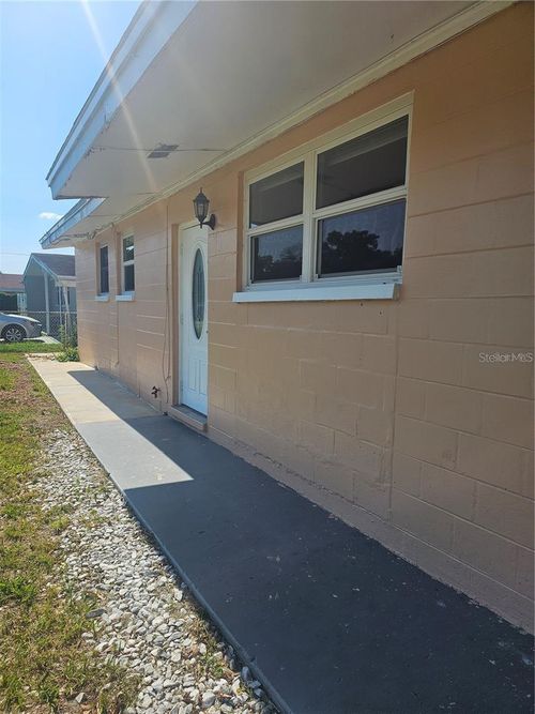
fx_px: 474
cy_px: 357
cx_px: 268
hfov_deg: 58.9
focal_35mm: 23
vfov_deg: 73.9
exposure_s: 1/1332
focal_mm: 6.3
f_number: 1.7
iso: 16
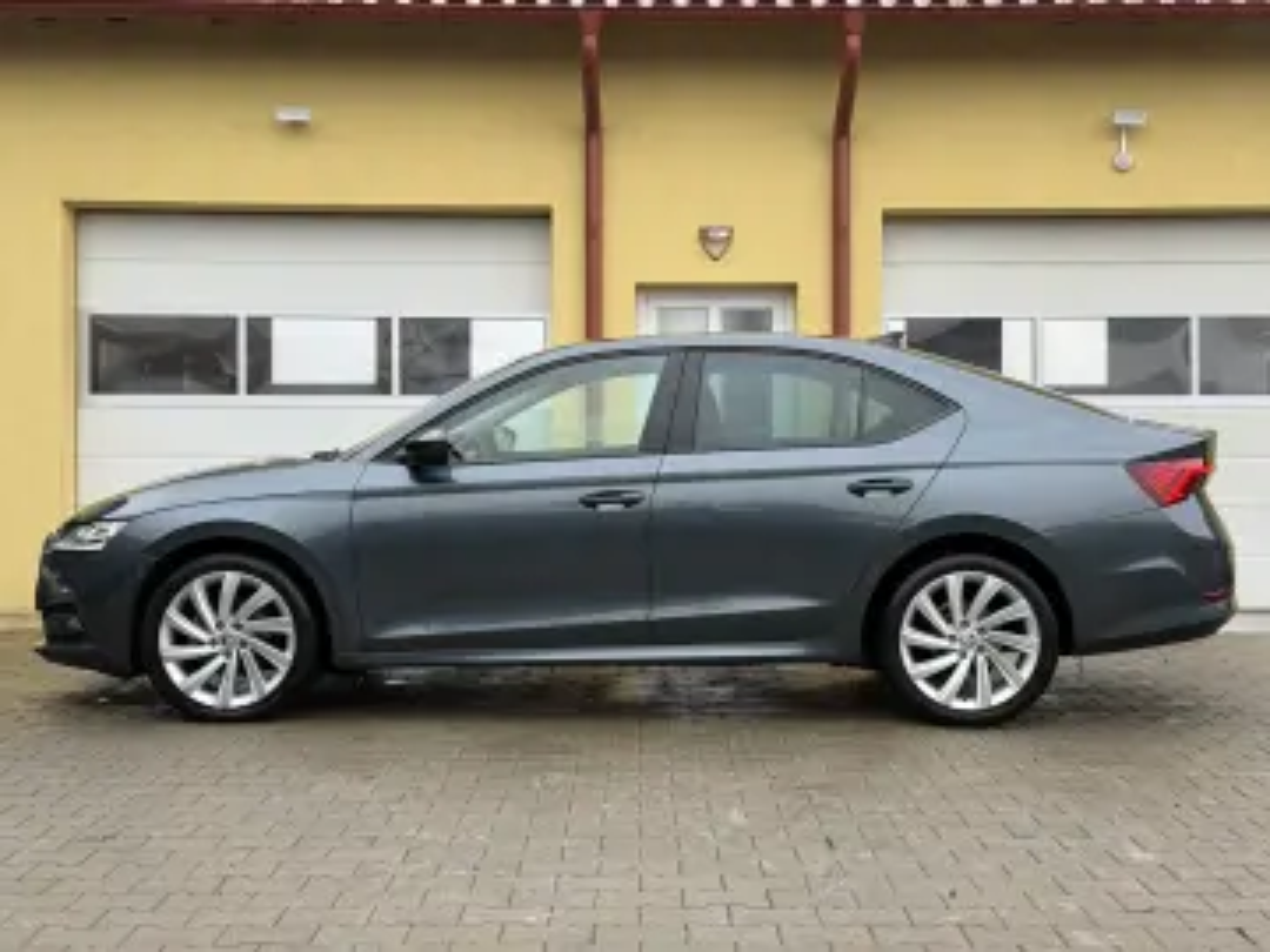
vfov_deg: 30.3
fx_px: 1761
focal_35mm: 48
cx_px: 635
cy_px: 476
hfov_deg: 39.7
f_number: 1.78
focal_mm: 6.76
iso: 64
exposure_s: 1/121
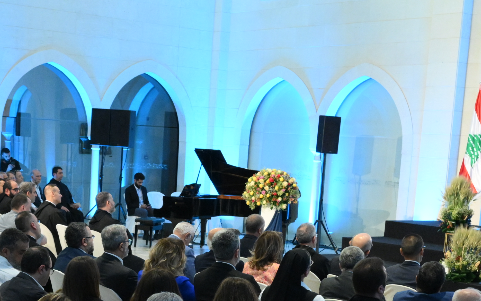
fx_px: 1062
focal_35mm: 81
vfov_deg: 15.7
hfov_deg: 25.4
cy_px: 322
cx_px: 166
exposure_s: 1/100
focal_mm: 24
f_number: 5.6
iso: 3200
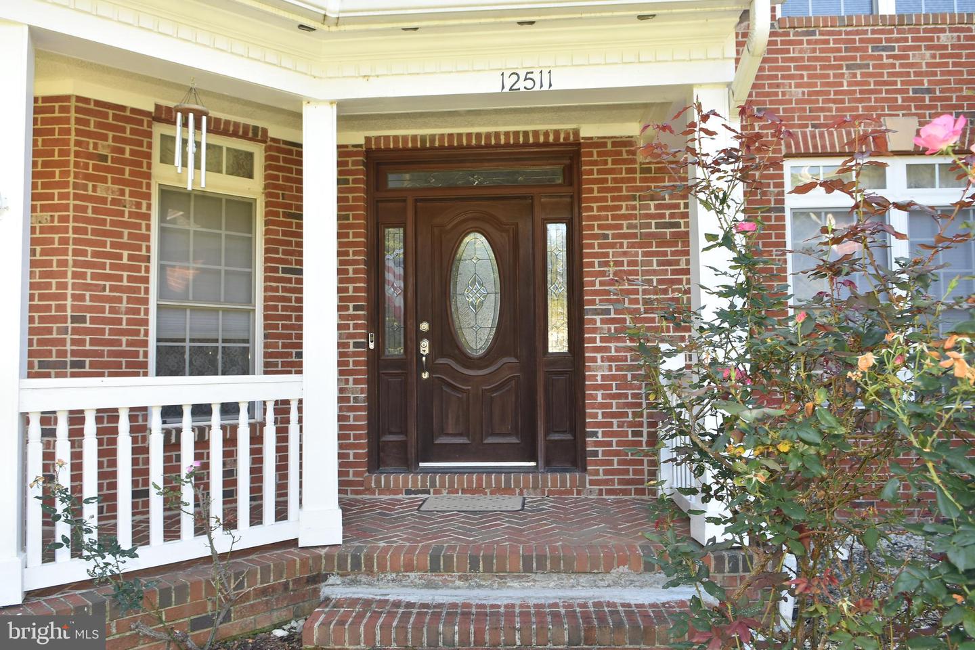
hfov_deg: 70.4
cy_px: 325
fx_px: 691
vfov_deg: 50.4
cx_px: 488
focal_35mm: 26
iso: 200
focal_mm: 17
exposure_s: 1/80
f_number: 5
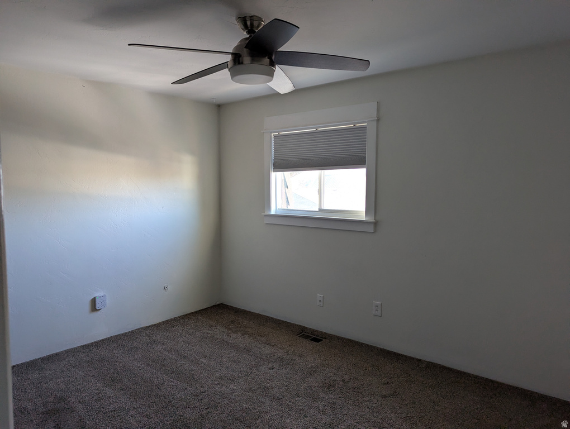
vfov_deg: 56.9
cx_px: 285
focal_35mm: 24
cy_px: 214
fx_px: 396
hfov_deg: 71.5
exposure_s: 1/39.5
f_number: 1.85
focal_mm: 6.81
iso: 82
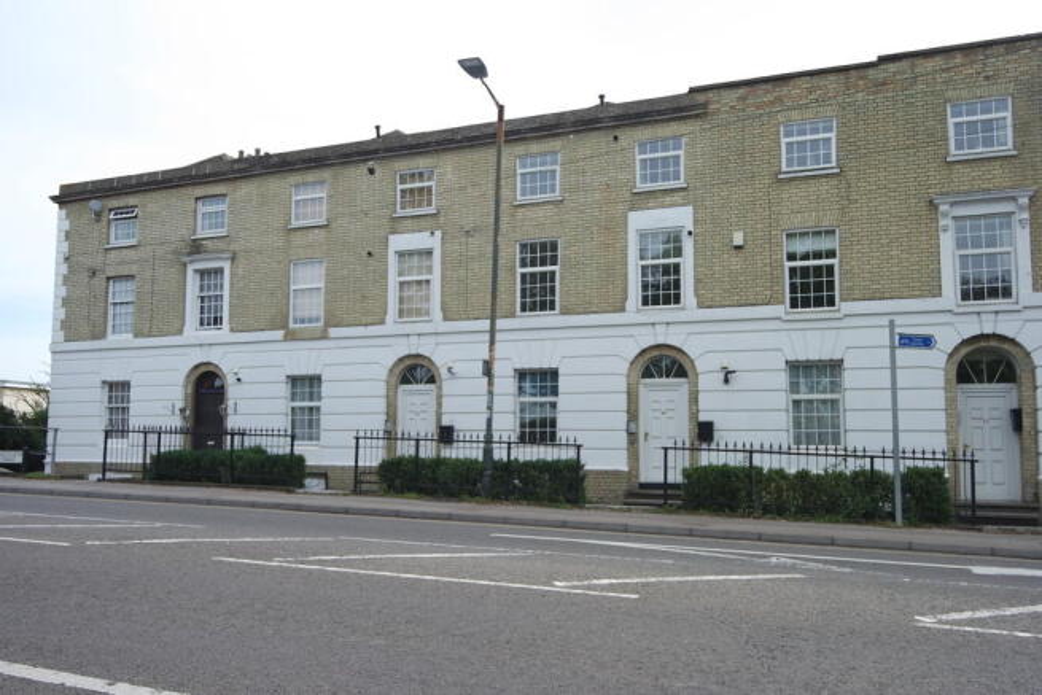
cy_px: 348
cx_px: 521
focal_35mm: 29
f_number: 6.3
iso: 100
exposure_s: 1/160
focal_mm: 19
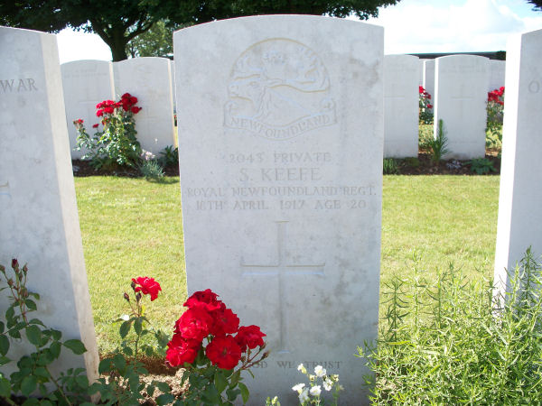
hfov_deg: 51.4
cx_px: 271
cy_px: 203
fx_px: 564
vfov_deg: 39.7
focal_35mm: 36
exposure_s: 1/400
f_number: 2.8
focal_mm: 7.54
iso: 64
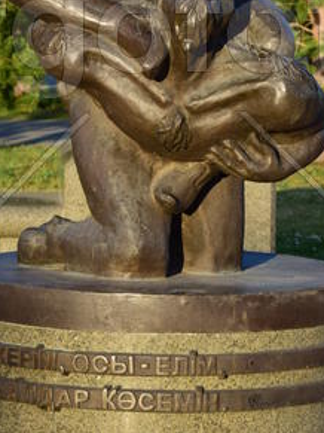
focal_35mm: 216
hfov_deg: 6.9
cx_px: 166
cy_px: 36
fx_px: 2697
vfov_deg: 9.1
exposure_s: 1/200
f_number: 5.3
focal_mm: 75
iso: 100
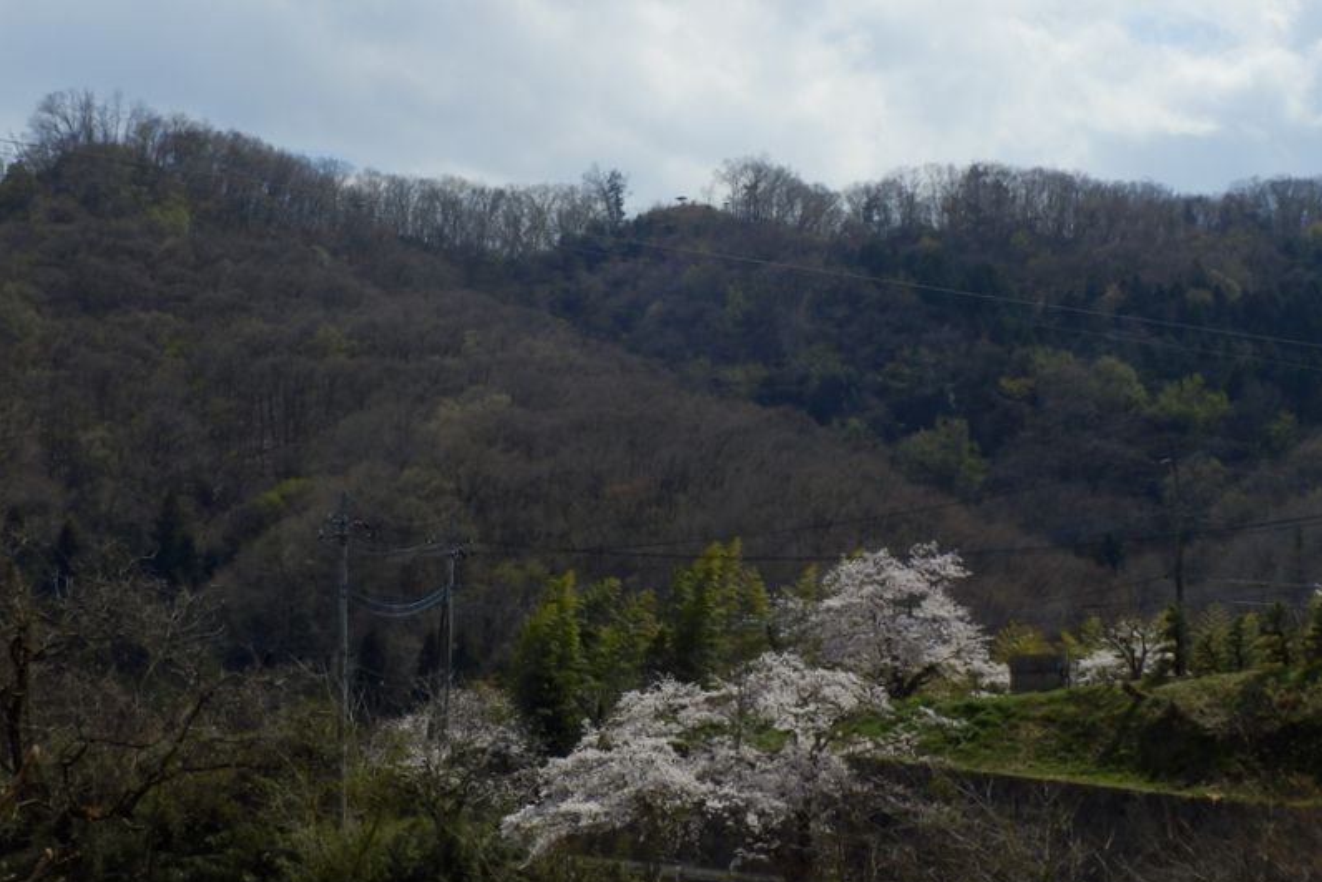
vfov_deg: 14.9
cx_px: 663
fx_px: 3379
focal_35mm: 92
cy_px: 417
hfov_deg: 22.1
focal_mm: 15.5
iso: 80
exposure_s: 1/125
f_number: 13
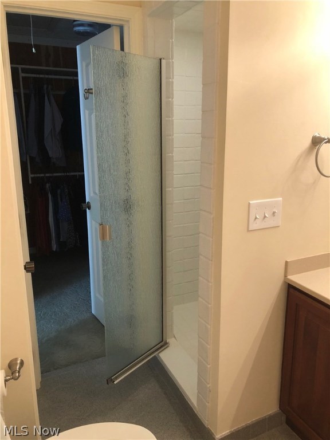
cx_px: 165
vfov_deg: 63.4
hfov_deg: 49.7
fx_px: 356
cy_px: 220
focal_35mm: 28
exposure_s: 1/24
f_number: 1.8
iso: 40
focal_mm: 3.99
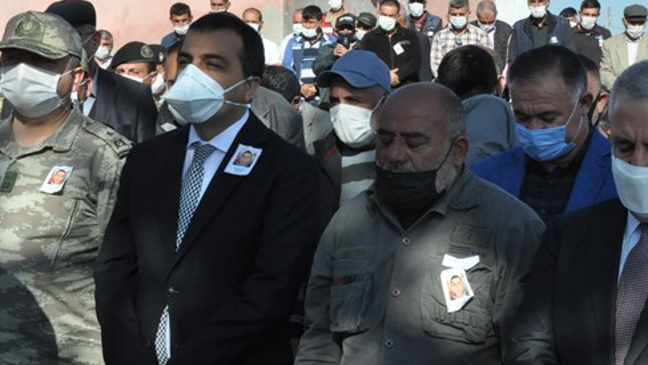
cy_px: 200
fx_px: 1512
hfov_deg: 24.1
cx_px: 415
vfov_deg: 13.7
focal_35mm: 88
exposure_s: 1/400
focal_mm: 42
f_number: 20
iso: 1600
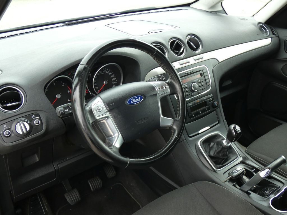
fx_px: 315
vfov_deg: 37.7
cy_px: 108
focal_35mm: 38
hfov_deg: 49.0
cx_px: 144
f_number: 3.5
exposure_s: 1/80
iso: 160
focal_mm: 6.8
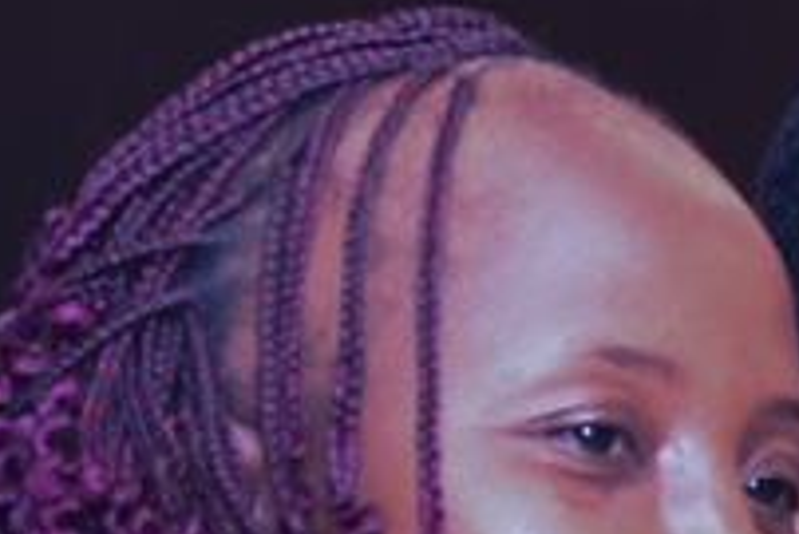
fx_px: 10039
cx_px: 1301
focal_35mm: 452
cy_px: 886
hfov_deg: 4.5
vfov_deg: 3.0
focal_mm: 90
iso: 4000
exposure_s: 1/160
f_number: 8
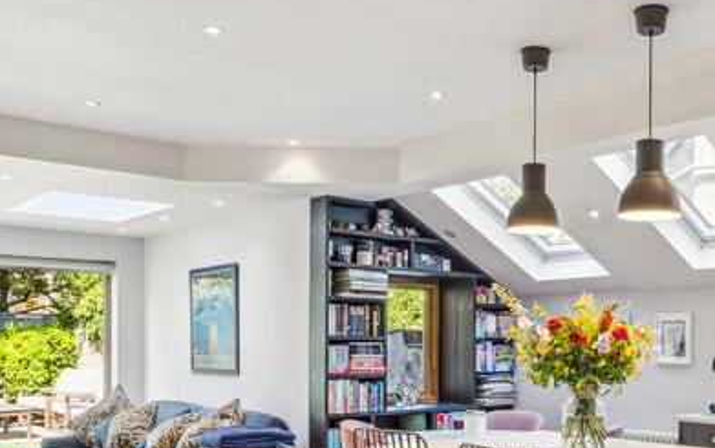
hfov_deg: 47.0
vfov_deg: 31.2
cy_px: 365
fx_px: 780
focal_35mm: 40
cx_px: 554
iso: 640
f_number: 8
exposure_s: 1/30
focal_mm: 10
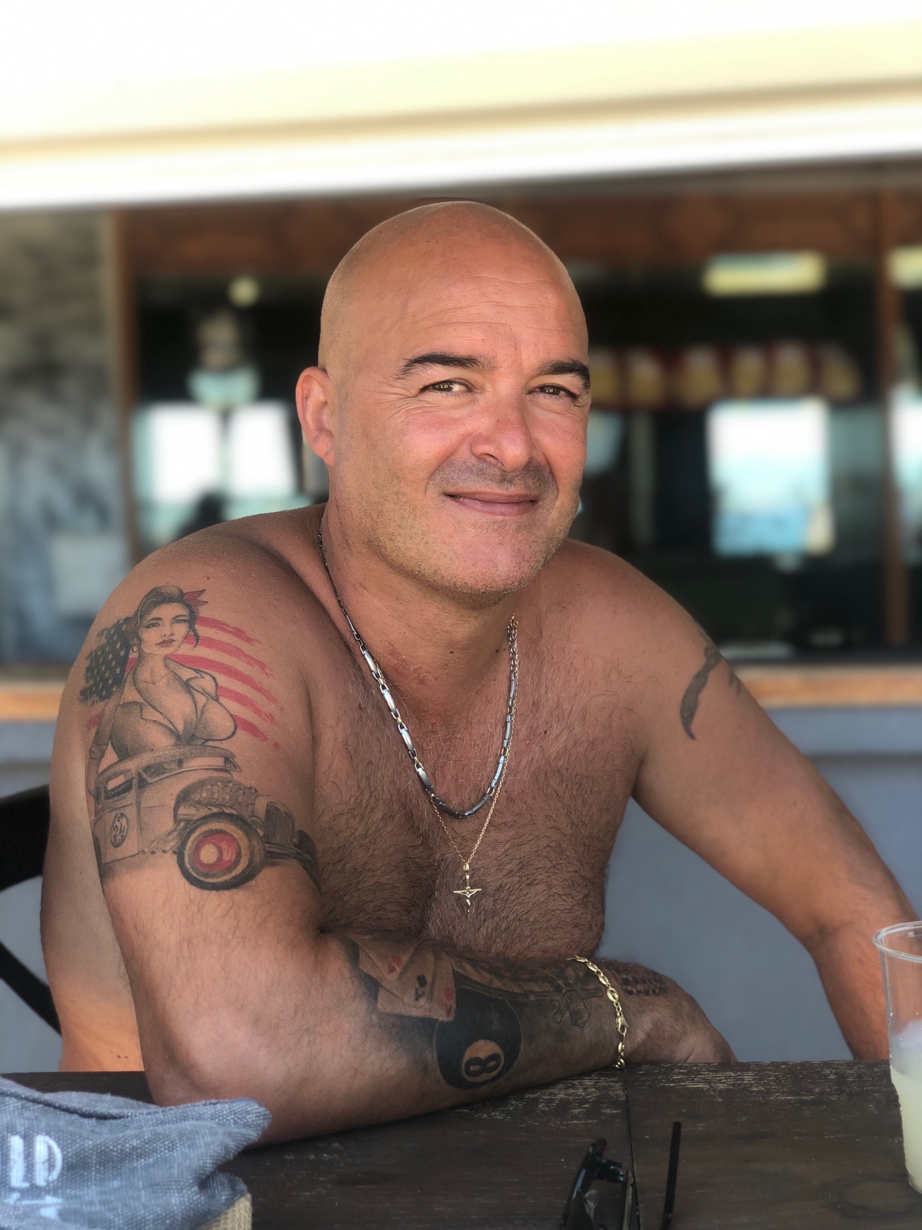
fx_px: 1847
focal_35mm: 52
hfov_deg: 28.0
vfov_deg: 36.8
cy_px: 615
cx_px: 461
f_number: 2.4
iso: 16
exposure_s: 1/60
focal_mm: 6
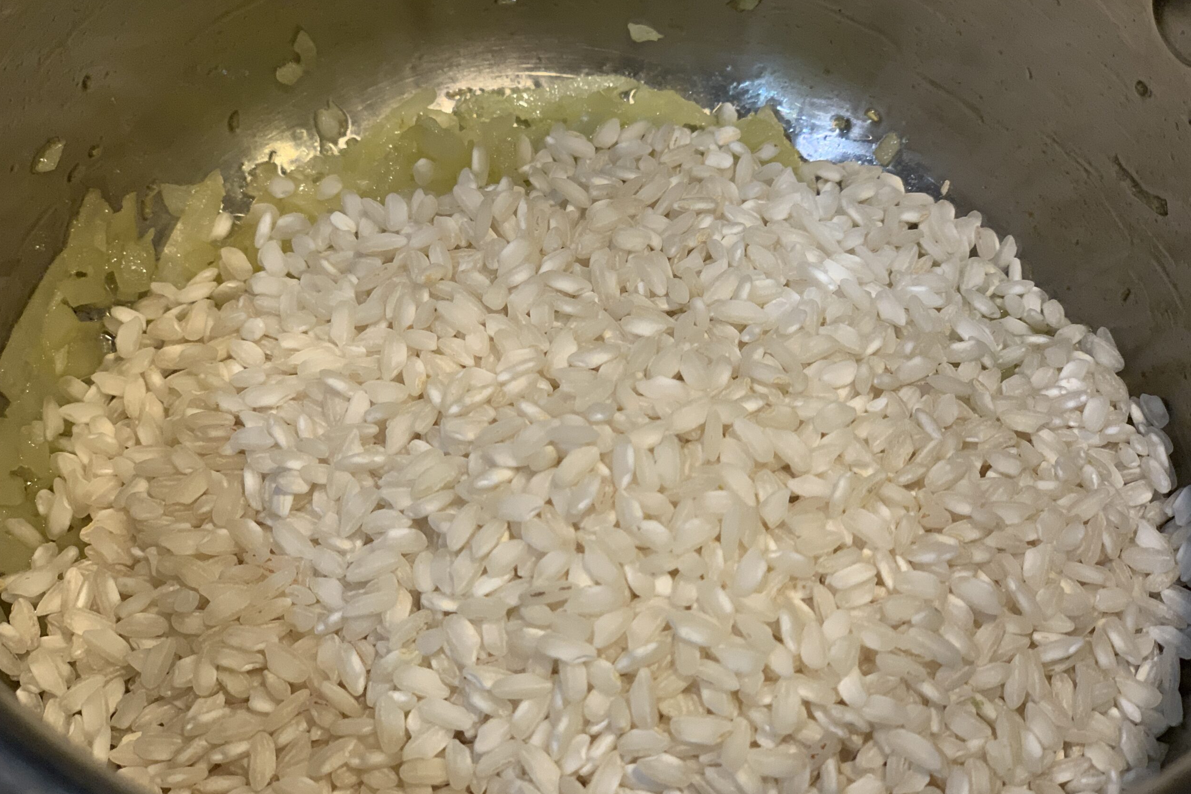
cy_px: 373
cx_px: 600
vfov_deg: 24.6
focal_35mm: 55
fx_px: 1819
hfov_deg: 36.2
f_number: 2.4
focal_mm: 6
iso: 125
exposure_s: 1/50
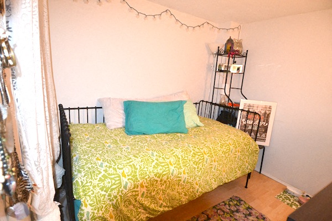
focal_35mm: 18
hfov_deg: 90.0
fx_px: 166
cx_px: 166
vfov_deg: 67.4
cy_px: 110
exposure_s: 1/60
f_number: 4
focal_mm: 12
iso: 1600
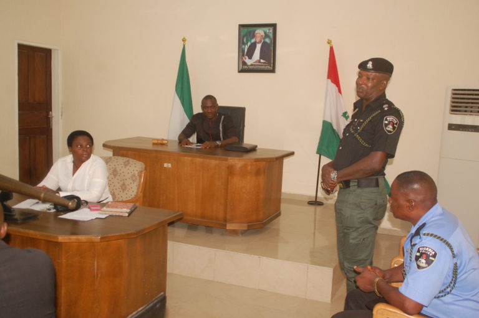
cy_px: 159
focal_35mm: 42
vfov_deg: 31.9
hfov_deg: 46.4
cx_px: 240
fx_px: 558
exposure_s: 1/60
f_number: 4
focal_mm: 28
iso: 800
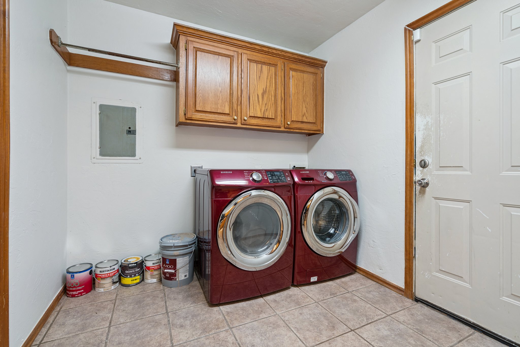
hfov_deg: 96.7
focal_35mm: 16
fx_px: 231
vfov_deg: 73.8
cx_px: 260
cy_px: 174
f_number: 7.1
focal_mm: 16
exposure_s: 1/6
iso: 200
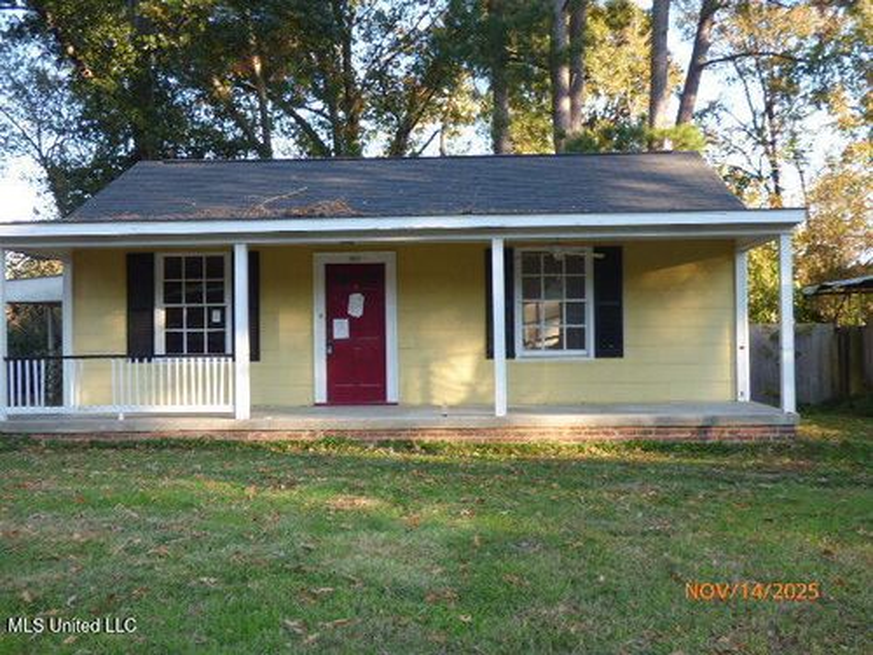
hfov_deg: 43.9
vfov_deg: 33.6
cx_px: 436
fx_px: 1084
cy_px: 328
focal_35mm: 43
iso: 100
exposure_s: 1/80
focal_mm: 7.37
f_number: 3.6
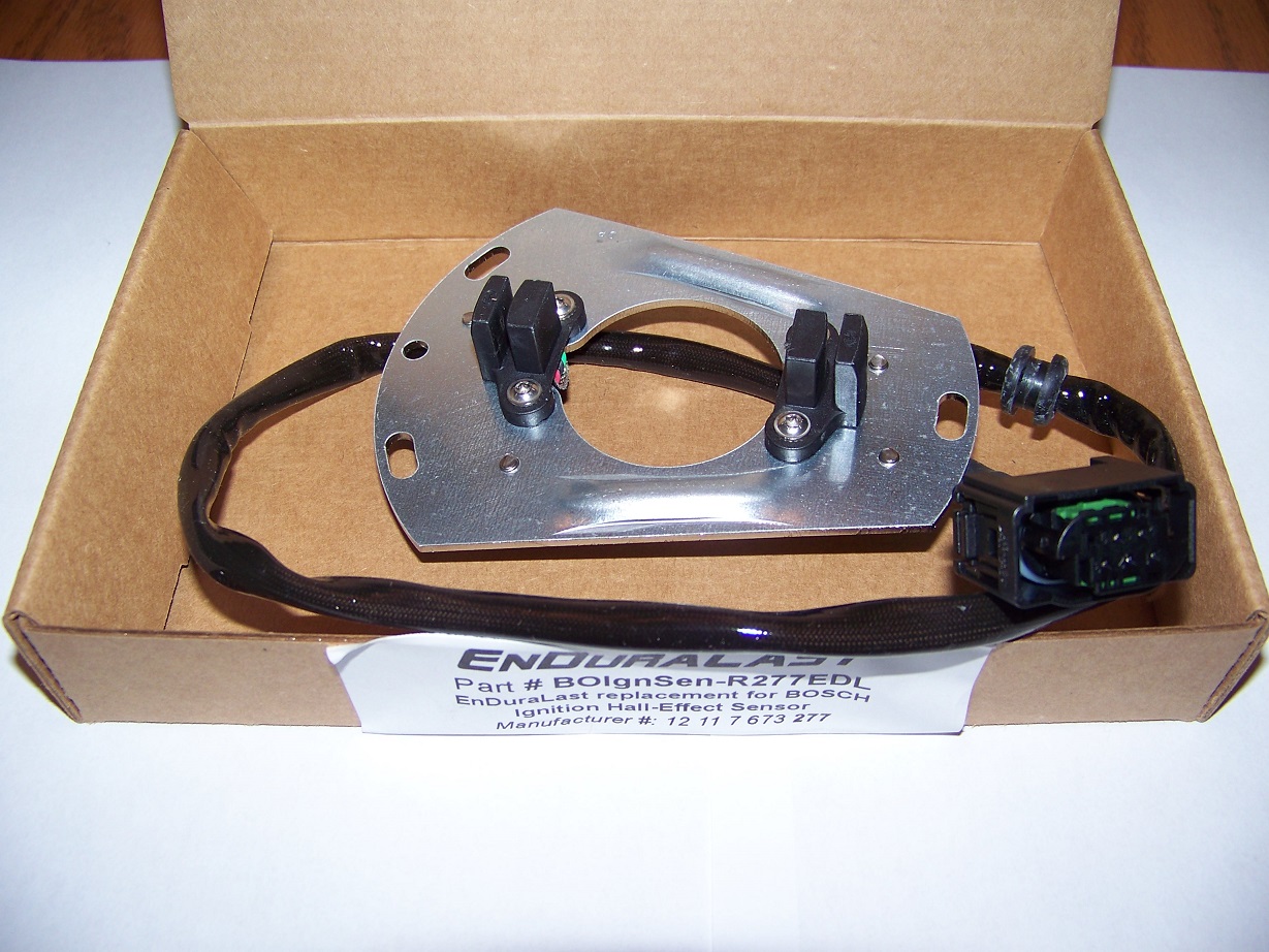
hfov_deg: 51.4
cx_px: 634
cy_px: 476
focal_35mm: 36
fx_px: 1320
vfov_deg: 39.7
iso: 64
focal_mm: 5.85
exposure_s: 1/30
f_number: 2.8
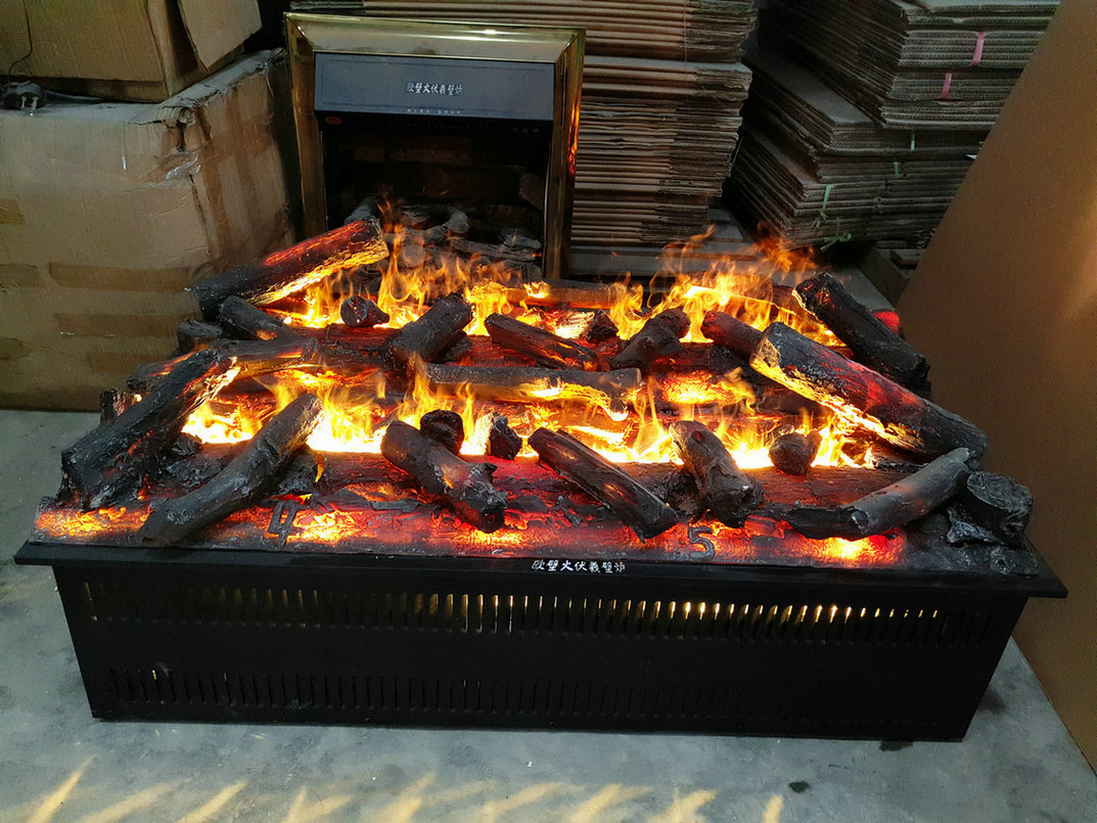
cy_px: 412
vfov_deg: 45.5
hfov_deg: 58.3
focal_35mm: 31
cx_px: 548
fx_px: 983
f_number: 2.2
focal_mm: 4.73
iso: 320
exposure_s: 1/33
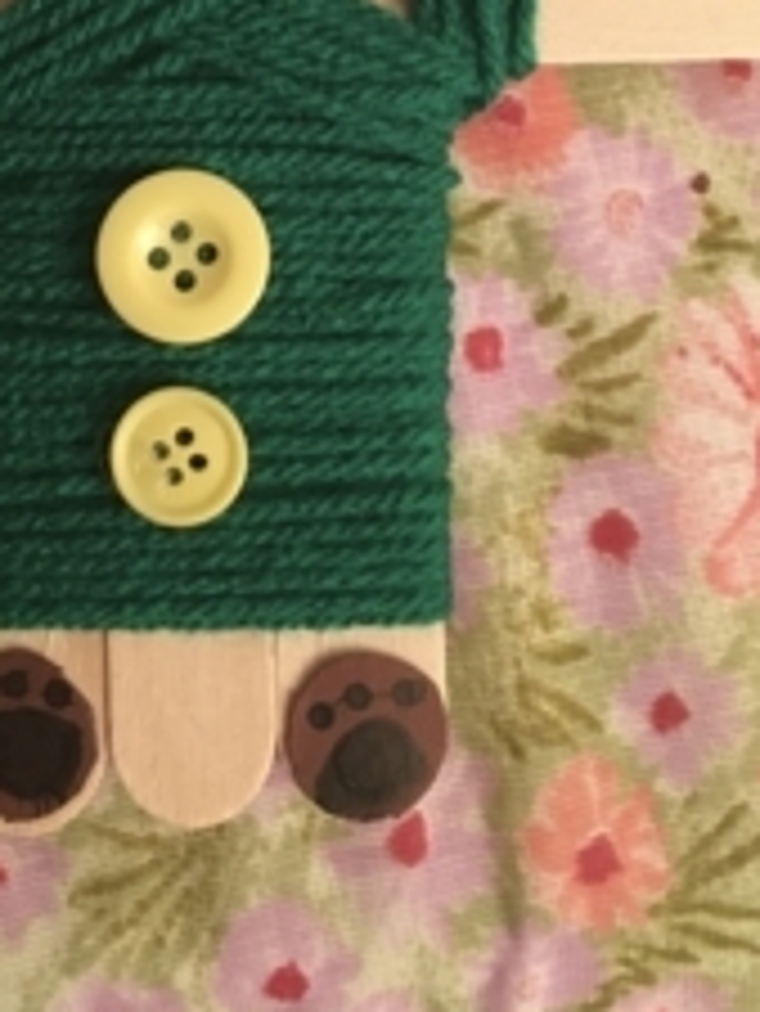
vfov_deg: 33.1
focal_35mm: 55
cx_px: 144
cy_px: 97
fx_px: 1609
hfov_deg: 26.1
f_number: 2.2
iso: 400
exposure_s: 1/17
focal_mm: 4.15
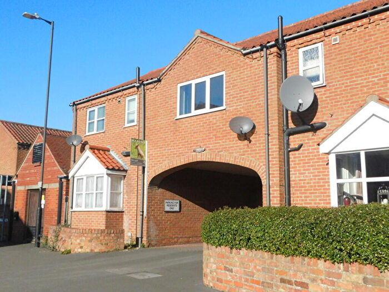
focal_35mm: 36
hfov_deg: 51.4
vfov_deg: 39.7
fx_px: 405
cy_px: 146
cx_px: 194
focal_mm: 6.3
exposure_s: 1/1500
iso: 800
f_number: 7
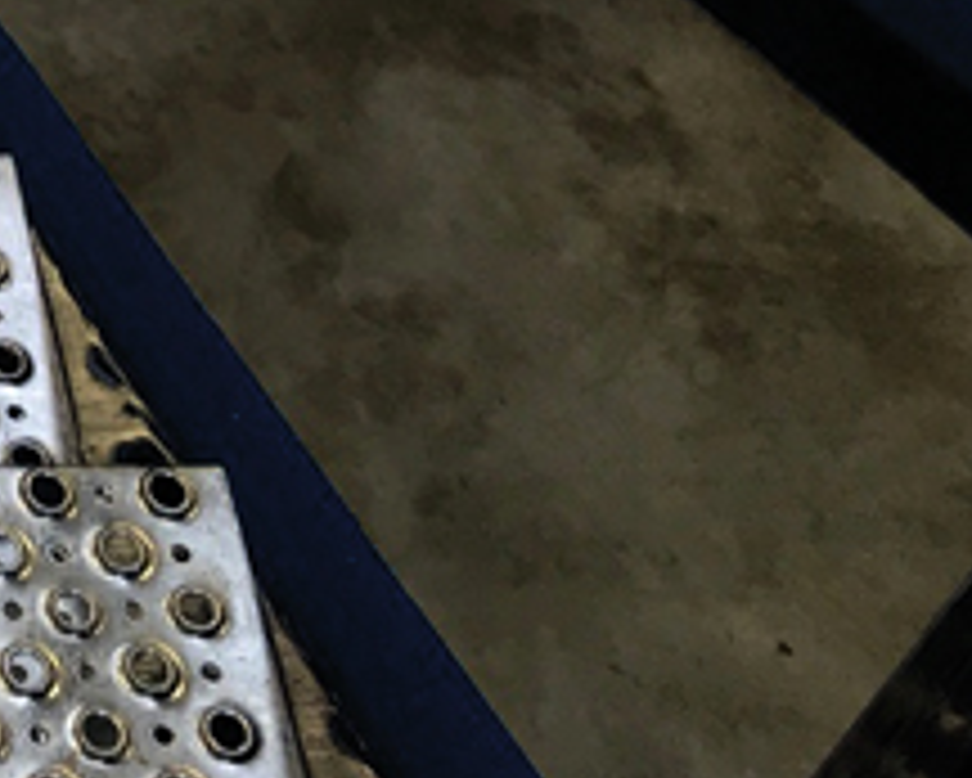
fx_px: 3770
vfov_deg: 10.7
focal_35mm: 131
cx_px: -1044
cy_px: -805
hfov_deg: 12.7
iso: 32
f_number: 2.2
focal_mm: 4.15
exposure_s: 1/50
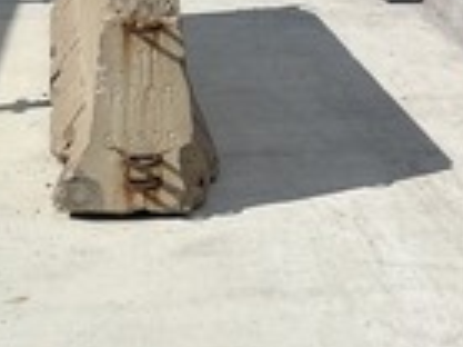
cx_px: 473
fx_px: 1644
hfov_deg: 15.7
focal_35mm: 123
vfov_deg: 12.0
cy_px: 157
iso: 50
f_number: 1.6
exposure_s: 1/9901
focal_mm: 5.1
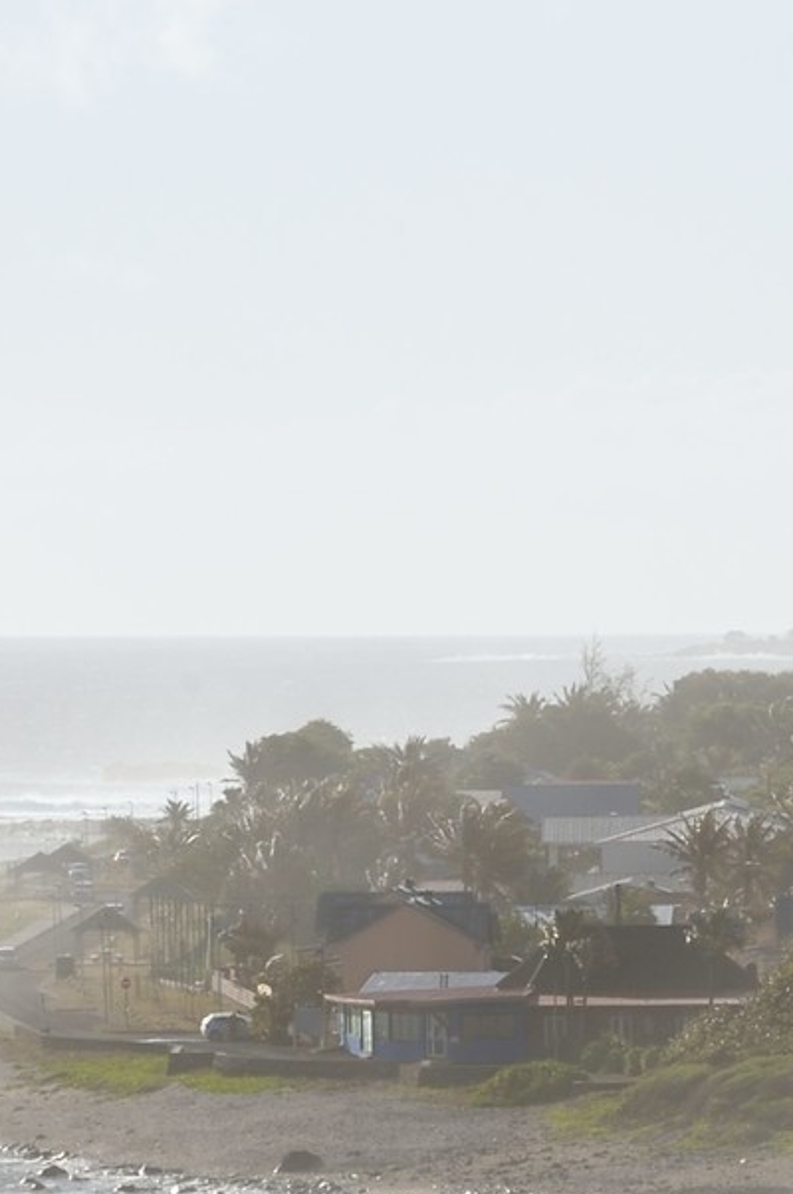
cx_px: 956
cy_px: 2352
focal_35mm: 280
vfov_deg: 7.1
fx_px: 9272
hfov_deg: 4.9
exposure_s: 1/320
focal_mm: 70
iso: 200
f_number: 16
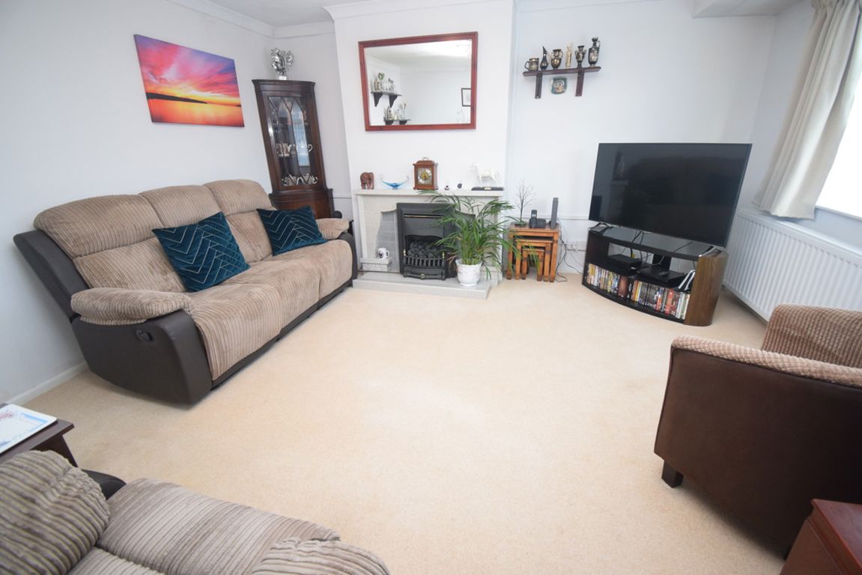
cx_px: 431
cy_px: 288
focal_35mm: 15
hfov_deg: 100.4
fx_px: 359
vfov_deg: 77.4
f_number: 4.5
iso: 1100
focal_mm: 10
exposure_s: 1/60
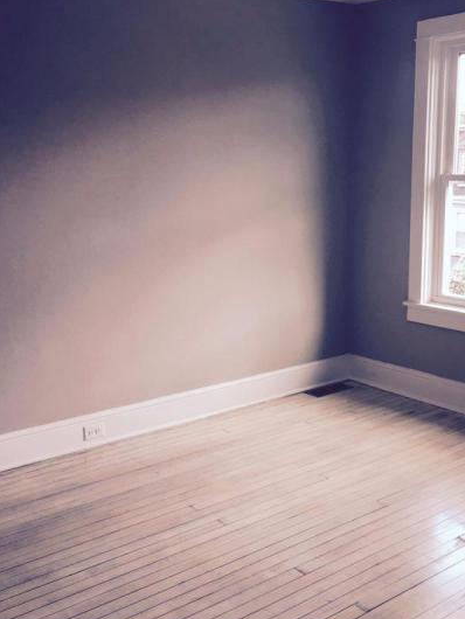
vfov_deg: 44.8
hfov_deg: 34.4
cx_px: 242
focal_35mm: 42
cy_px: 313
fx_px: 752
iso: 25
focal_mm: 4.15
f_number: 2.2
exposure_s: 1/40
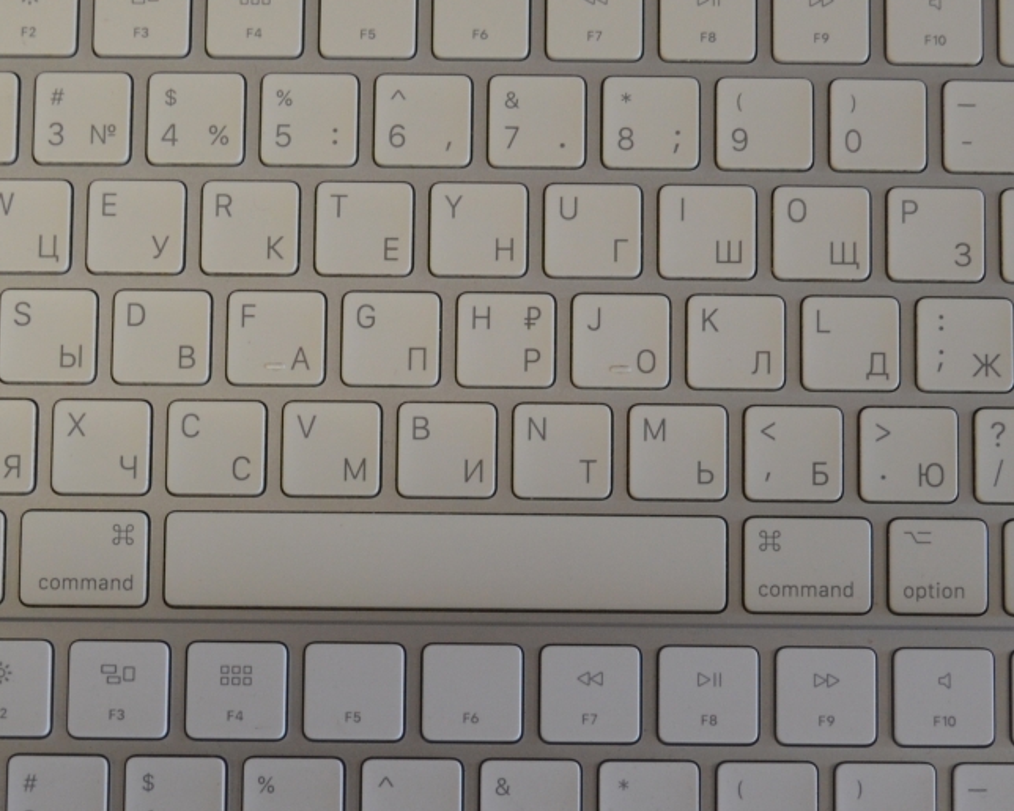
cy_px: 637
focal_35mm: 84
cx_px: 529
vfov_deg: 18.1
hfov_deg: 22.7
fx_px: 2520
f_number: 4
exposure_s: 1/60
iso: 400
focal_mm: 24
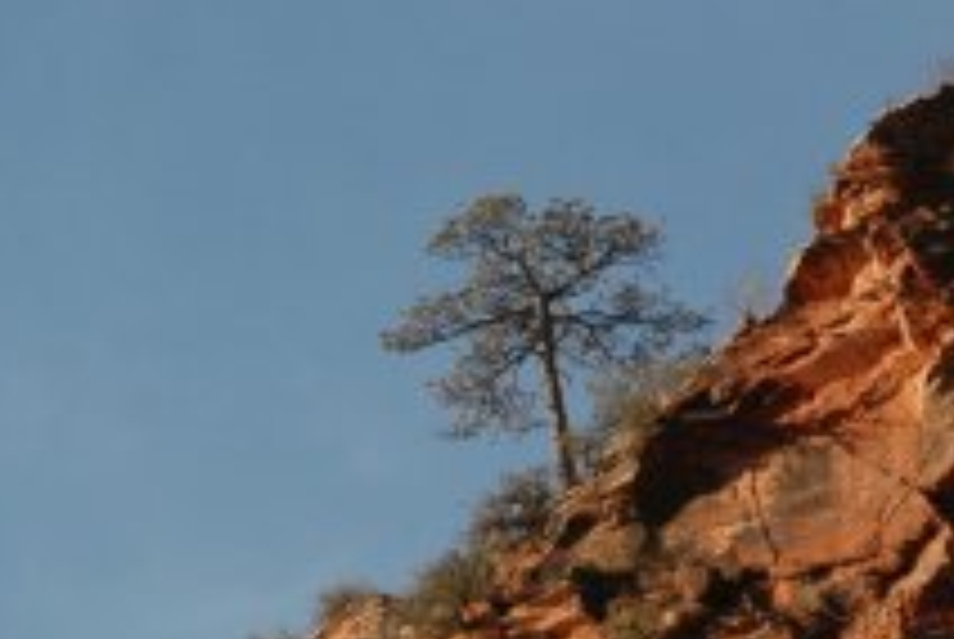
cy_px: 306
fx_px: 9447
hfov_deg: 5.8
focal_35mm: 356
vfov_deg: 3.9
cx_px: 342
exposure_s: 1/250
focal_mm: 70
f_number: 8
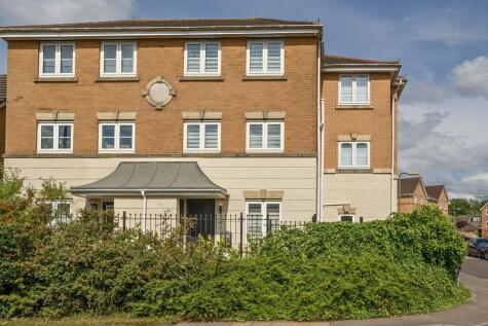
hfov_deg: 61.9
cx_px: 244
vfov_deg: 43.6
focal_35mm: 30
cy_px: 163
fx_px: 407
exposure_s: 1/2500
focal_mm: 20
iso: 400
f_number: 8
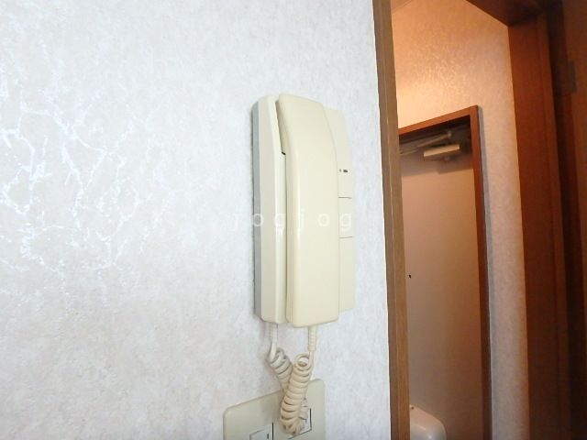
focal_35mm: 21
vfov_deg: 63.4
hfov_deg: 79.0
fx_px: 356
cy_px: 220
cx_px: 294
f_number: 3.5
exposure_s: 1/80
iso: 800
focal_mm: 3.7
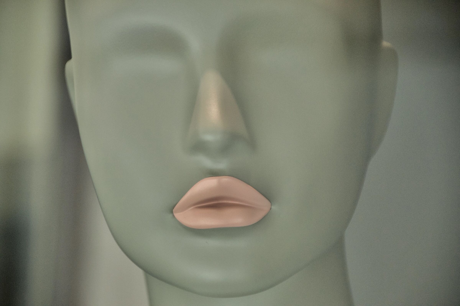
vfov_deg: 4.9
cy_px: 153
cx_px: 230
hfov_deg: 7.4
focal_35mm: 278
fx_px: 3541
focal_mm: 185
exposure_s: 1/200
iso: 1600
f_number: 7.1
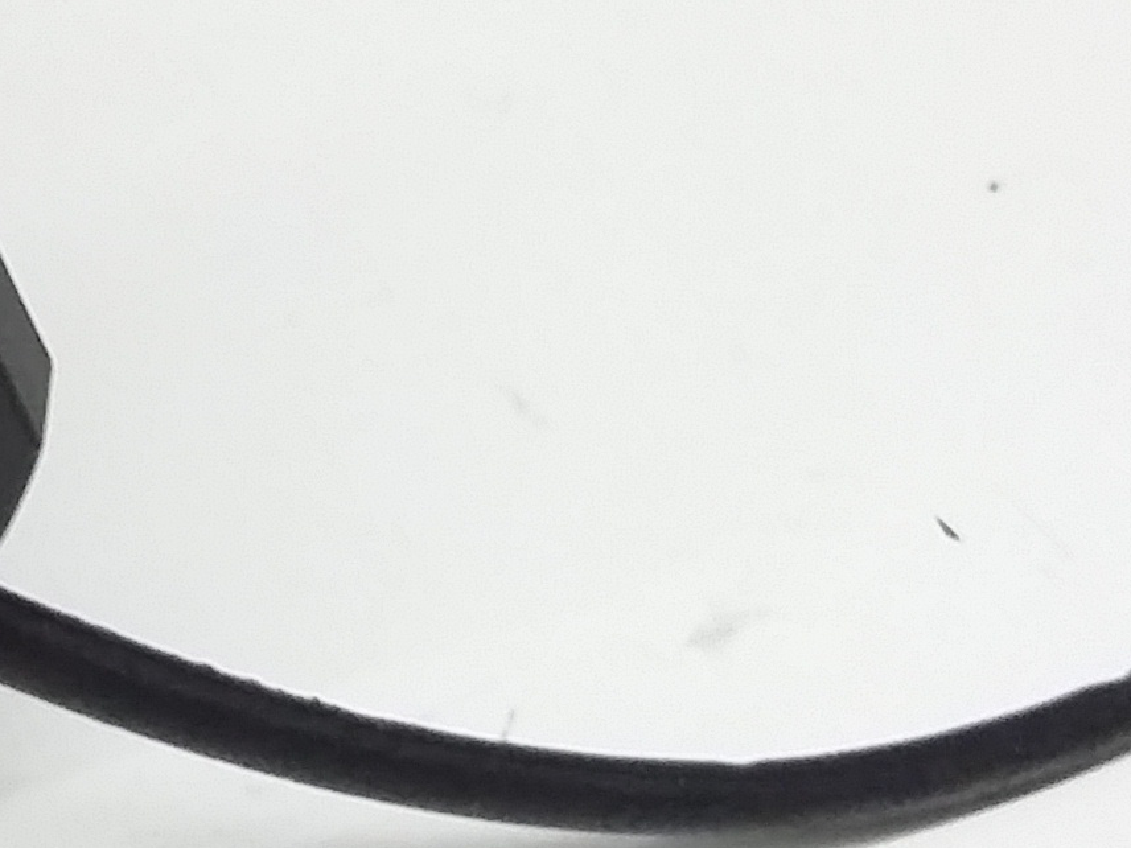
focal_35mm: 122
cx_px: -44
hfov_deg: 15.8
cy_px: 326
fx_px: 3986
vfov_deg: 12.1
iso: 200
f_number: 2.4
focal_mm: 3.4
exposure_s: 1/15
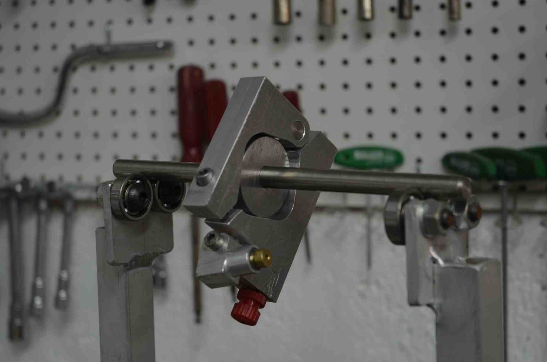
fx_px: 1137
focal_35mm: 75
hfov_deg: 27.0
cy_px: 181
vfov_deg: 18.1
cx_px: 274
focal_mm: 50
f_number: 4.5
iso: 560
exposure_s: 1/60
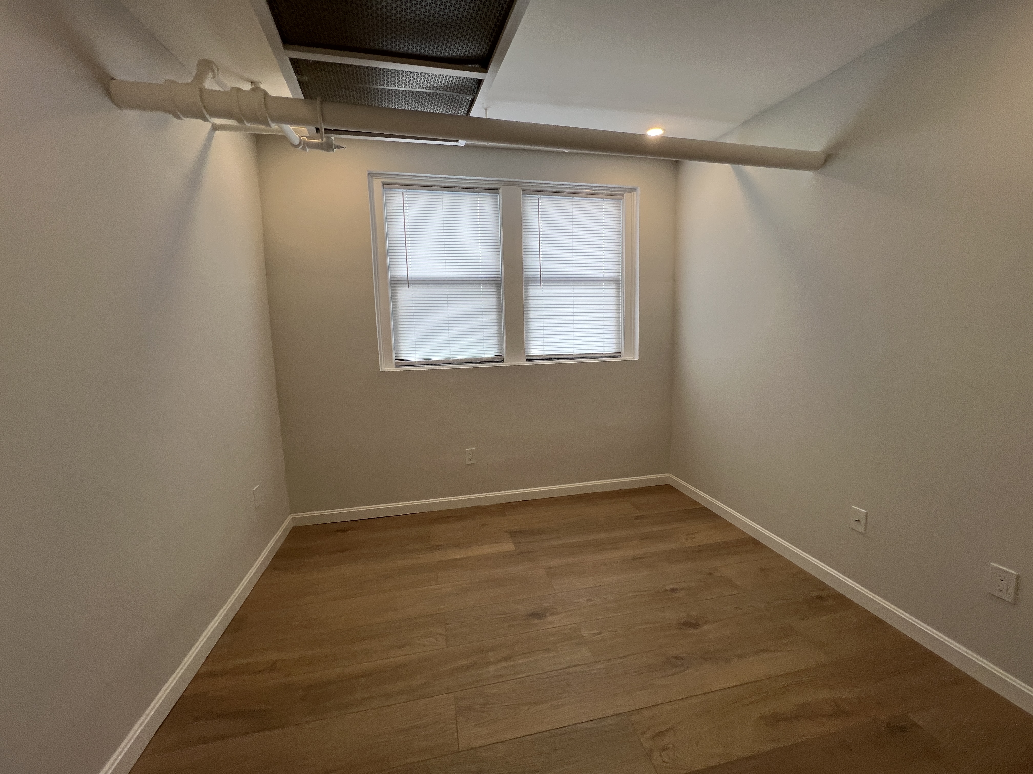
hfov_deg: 106.2
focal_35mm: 13
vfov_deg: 89.9
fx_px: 388
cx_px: 516
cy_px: 387
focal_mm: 1.57
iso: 50
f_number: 1.8
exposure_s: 1/120
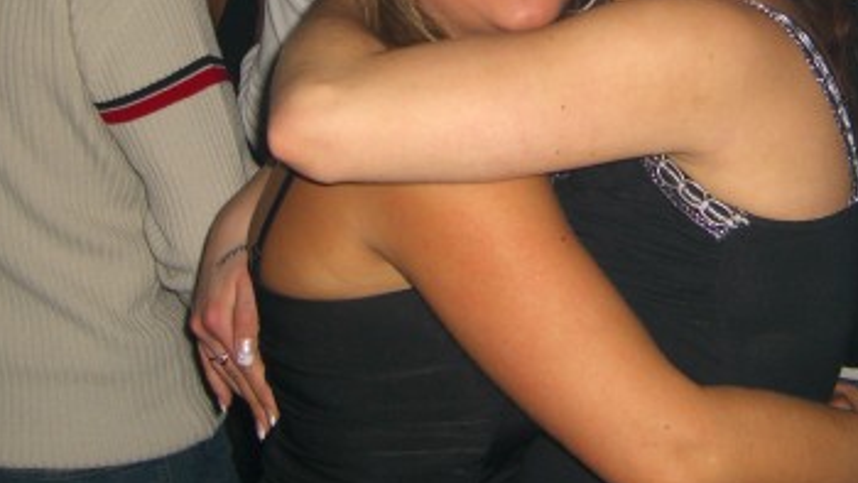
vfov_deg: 16.6
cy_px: -10
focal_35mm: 71
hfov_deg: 29.6
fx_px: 1616
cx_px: 549
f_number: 2.8
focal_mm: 7.9
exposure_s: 1/60
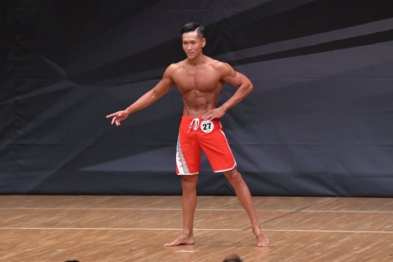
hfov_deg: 7.2
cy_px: 131
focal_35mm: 287
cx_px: 196
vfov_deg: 4.8
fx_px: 3133
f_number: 5.6
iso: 6400
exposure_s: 1/400
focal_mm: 190
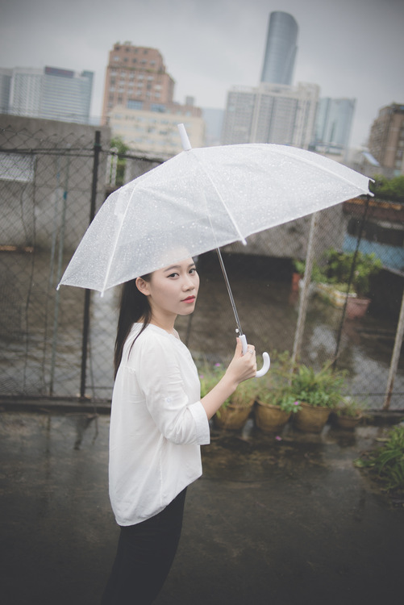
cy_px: 302
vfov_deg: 54.4
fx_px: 588
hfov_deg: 37.9
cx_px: 202
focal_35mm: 35
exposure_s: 1/1250
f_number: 2.2
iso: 400
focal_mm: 35
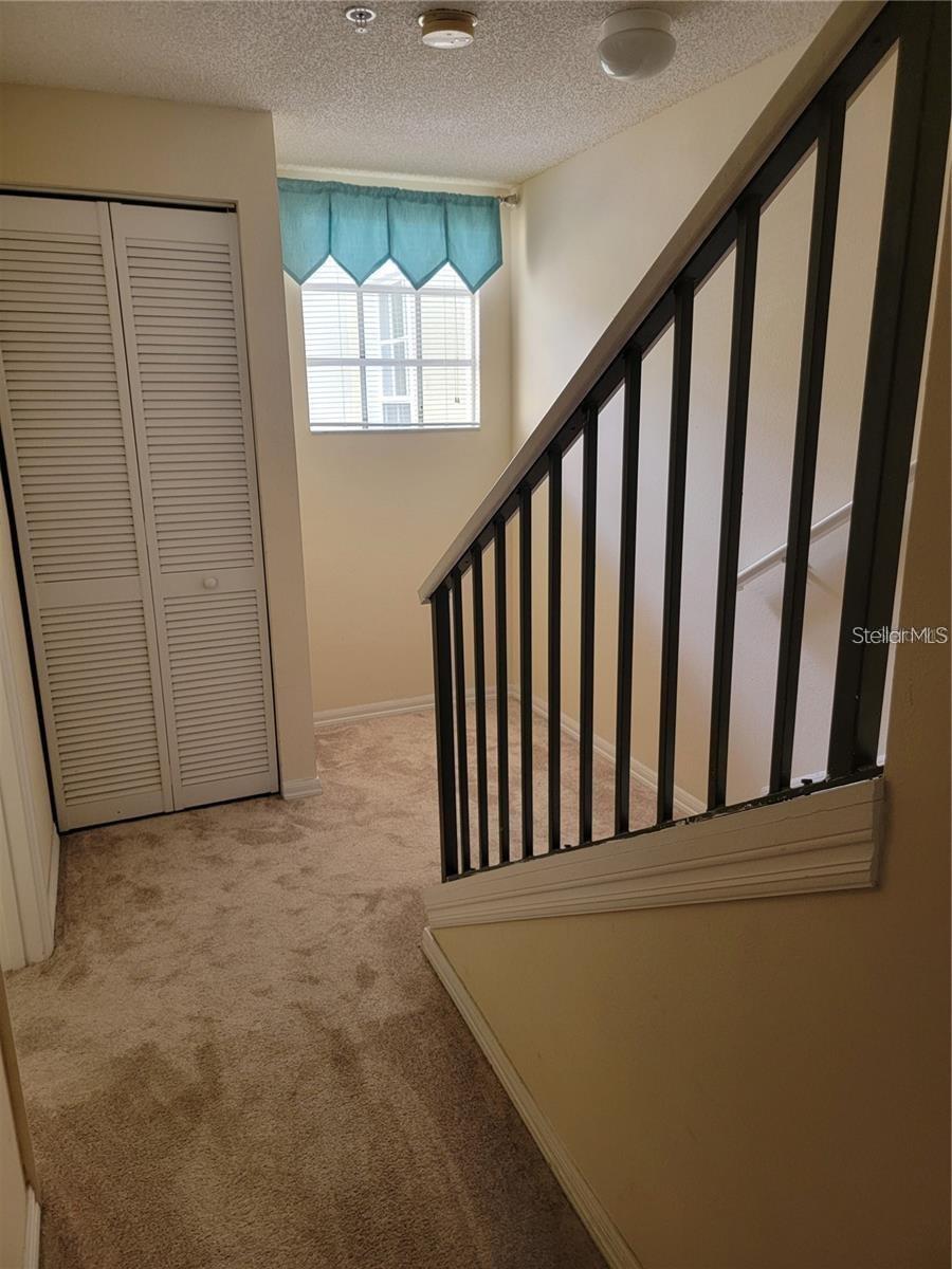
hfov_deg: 56.8
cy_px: 634
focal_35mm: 24
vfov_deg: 71.6
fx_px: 880
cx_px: 476
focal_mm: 6.7
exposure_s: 1/60
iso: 200
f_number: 1.8
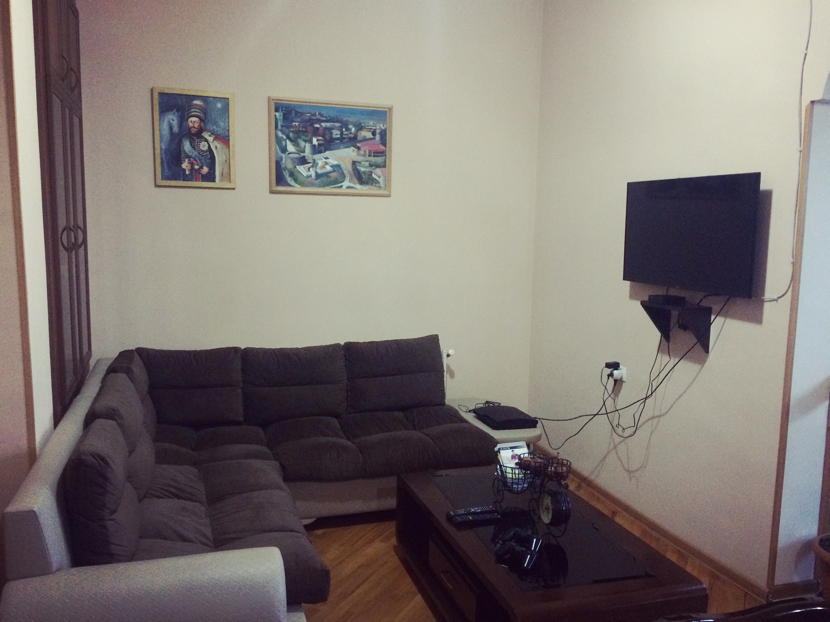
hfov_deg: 61.7
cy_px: 311
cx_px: 415
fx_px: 695
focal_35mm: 29
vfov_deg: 48.2
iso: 320
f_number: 2.2
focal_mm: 4.15
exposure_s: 1/25
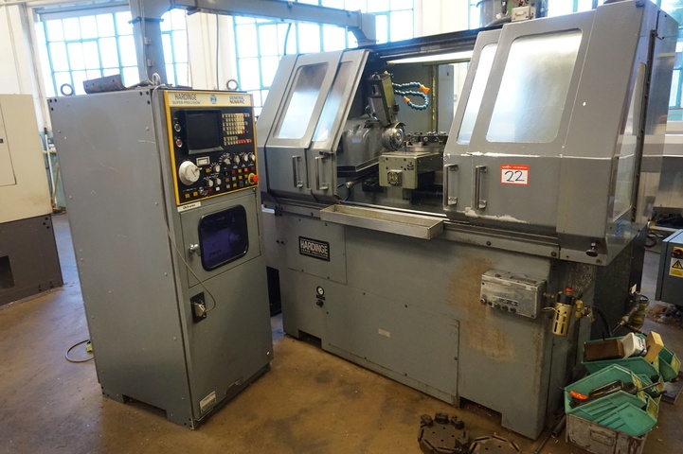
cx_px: 342
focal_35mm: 24
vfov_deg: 53.1
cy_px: 227
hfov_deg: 73.8
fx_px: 455
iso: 2500
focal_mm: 16
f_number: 3.5
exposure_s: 1/160
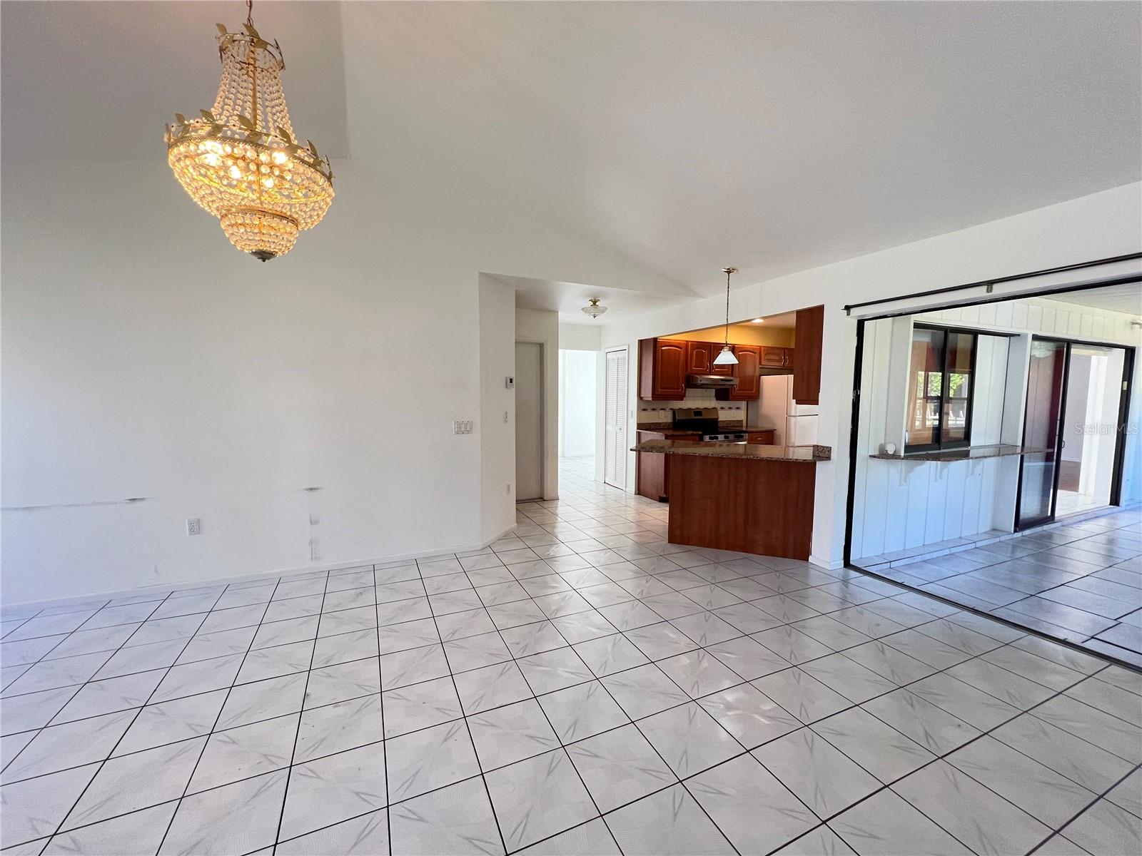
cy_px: 428
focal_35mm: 13
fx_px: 429
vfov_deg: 89.9
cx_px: 571
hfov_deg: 106.2
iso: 200
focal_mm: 1.57
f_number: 1.8
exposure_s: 1/60
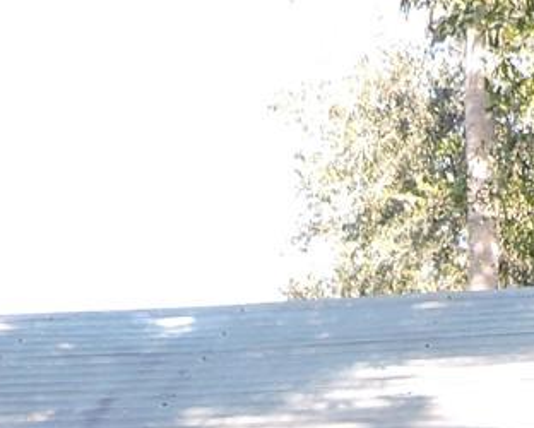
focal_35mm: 120
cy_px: 832
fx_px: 1898
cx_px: 329
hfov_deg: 16.0
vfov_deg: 11.7
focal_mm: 4.3
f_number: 3
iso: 100
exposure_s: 1/80
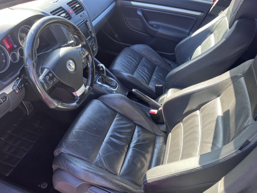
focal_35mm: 26
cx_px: 128
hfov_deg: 67.3
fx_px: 193
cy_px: 96
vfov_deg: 53.1
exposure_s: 1/121
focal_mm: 5.1
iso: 80
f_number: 1.6
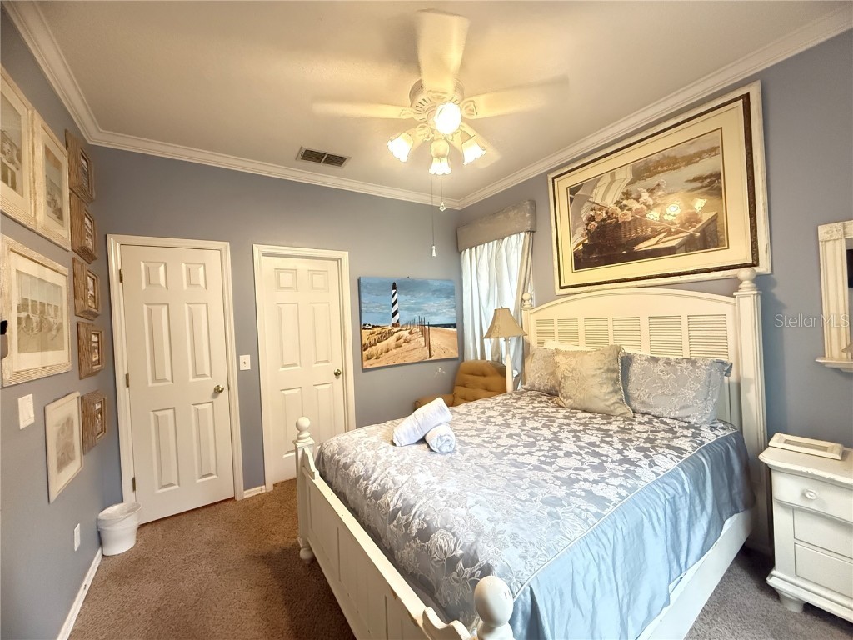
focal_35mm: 14
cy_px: 320
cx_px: 426
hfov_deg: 102.1
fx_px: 345
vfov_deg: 85.7
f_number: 2.2
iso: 1250
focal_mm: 2.22
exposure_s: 1/60
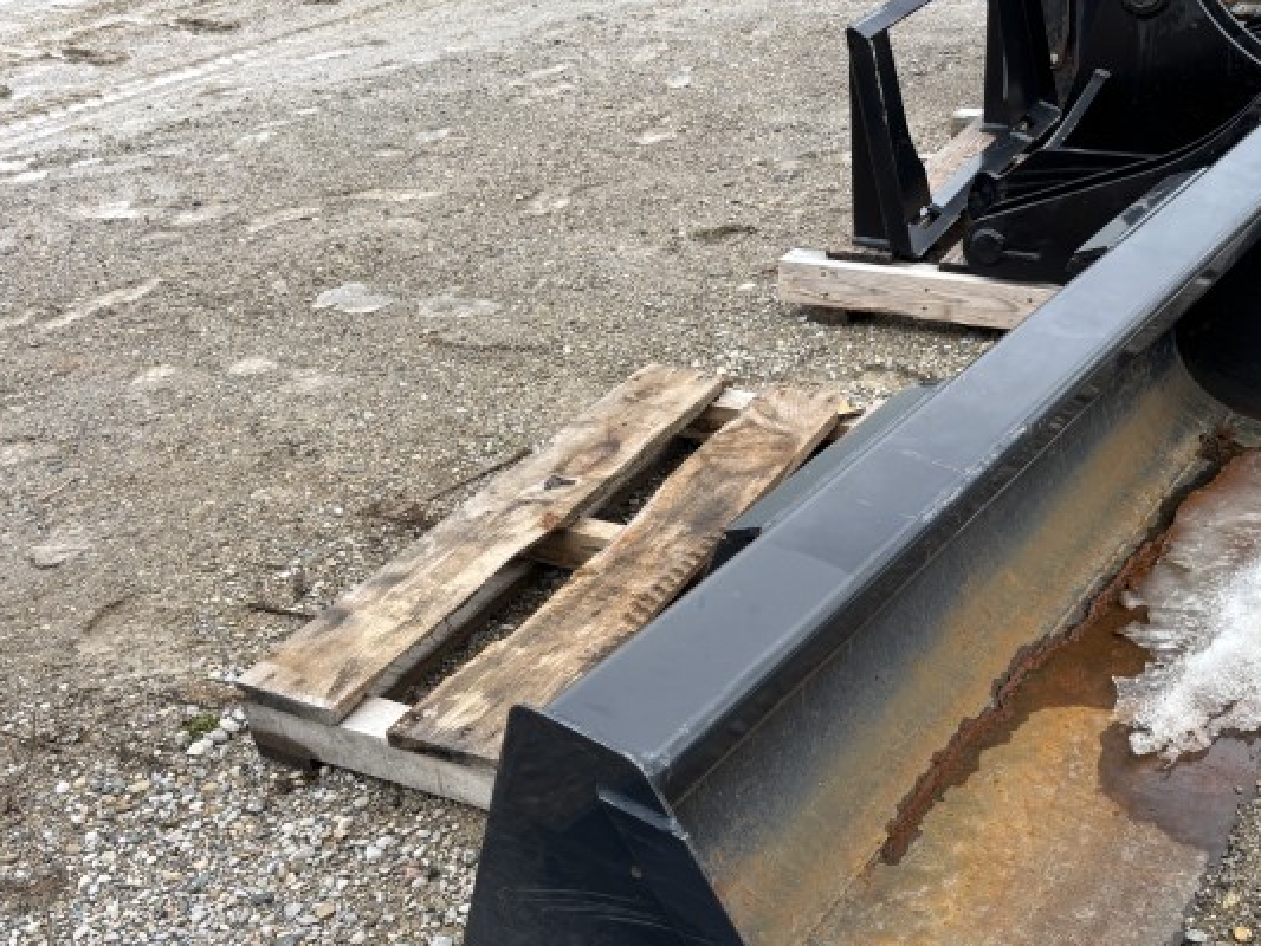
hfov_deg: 47.1
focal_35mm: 39
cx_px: 838
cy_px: 691
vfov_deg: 36.1
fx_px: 1421
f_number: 1.6
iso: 40
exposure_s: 1/146
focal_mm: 5.96
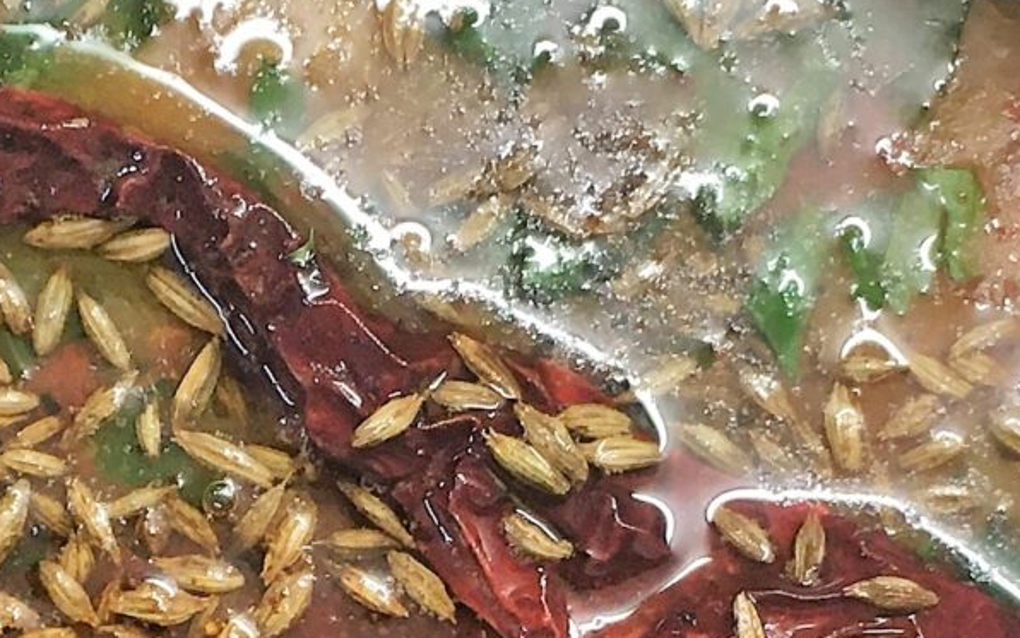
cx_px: 258
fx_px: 3671
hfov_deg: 15.7
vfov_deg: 9.7
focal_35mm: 132
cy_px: 907
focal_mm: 4.15
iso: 50
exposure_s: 1/33
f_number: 2.2
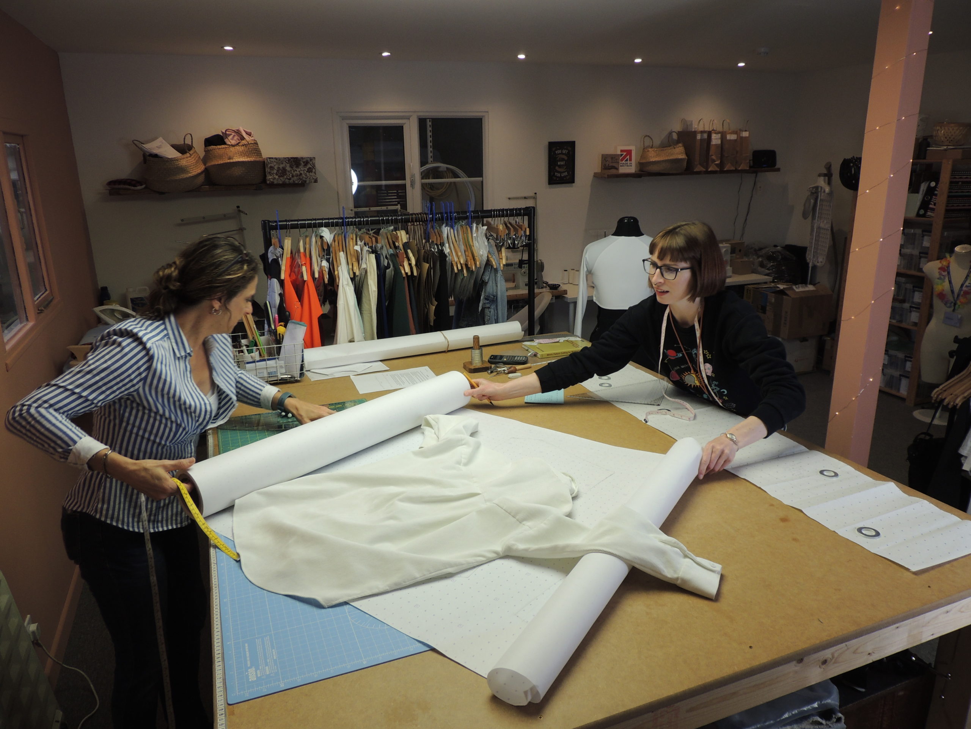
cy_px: 364
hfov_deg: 71.6
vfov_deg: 56.8
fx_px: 673
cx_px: 486
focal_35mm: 24
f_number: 3
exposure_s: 1/80
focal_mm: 4.3
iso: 100
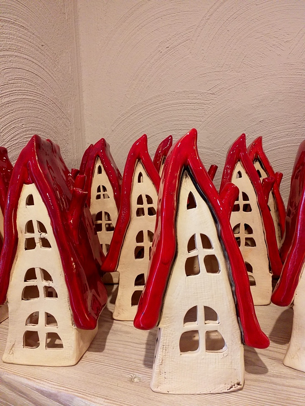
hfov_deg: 53.1
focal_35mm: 26
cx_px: 152
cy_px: 203
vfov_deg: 67.3
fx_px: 306
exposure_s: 1/50
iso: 200
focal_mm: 3.6
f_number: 1.9
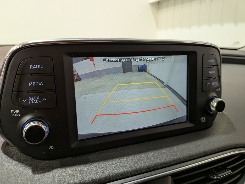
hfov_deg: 71.6
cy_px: 92
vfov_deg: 56.8
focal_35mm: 24
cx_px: 122
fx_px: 170
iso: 56
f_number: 1.7
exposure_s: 1/25
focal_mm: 4.53
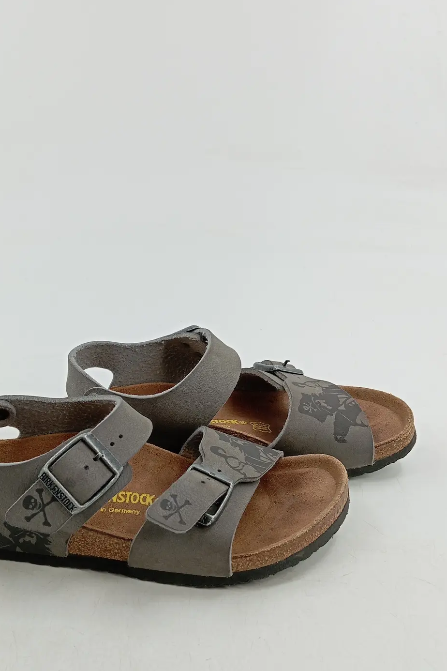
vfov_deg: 50.4
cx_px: 170
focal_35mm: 38
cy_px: 396
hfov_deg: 34.9
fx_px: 708
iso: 80
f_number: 1.8
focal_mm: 4.22
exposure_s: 1/100
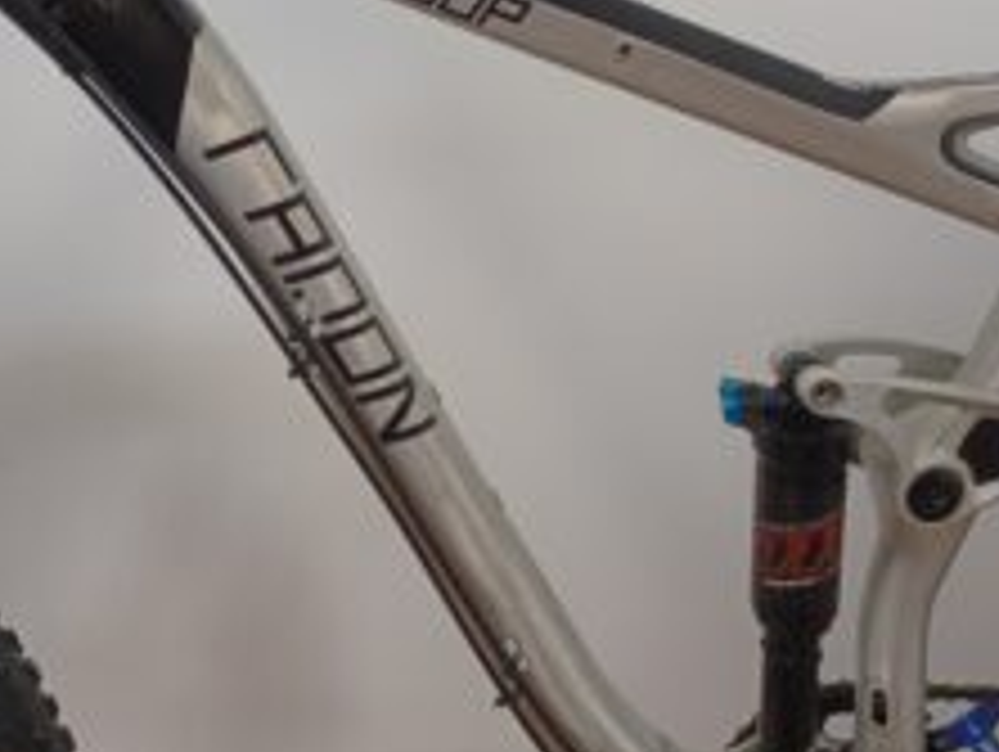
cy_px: 162
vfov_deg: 31.5
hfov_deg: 41.8
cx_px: 392
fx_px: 1300
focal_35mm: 45
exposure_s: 1/100
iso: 400
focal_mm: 4.6
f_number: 1.8
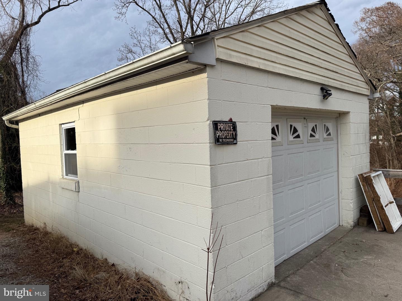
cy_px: 150
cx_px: 201
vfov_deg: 56.8
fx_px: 279
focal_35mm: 24
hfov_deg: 71.6
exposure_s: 1/2299
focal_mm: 6.76
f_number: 1.78
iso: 80
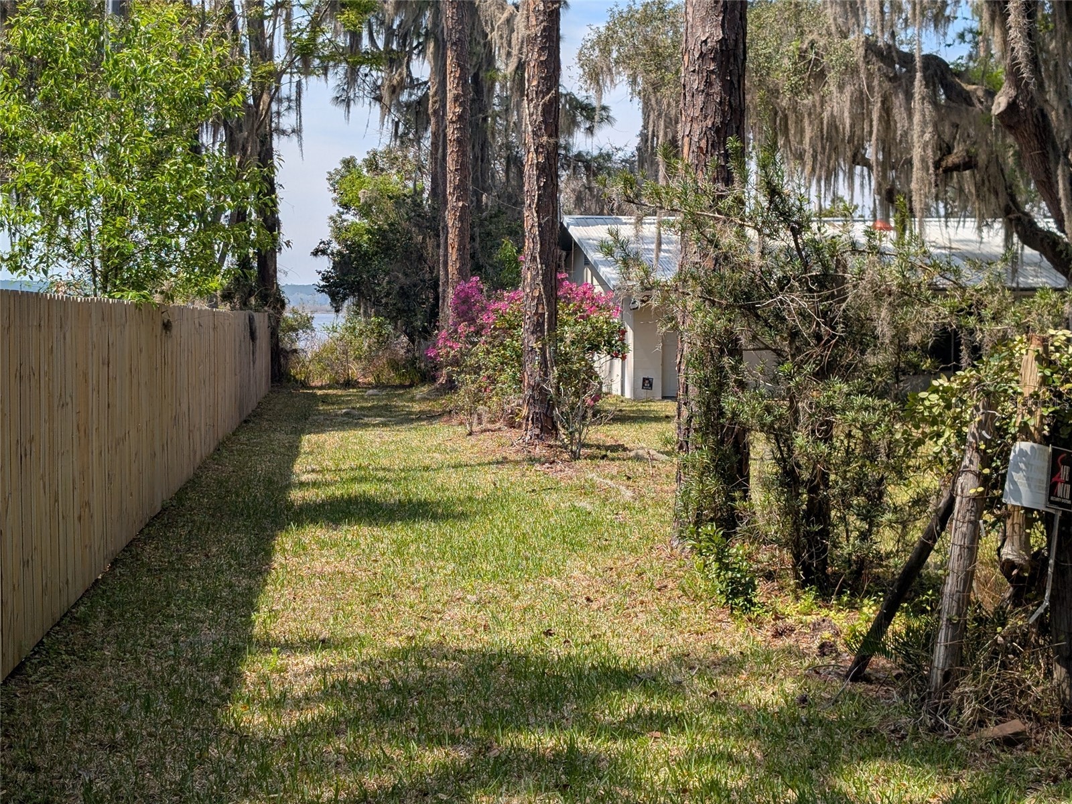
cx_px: 536
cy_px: 402
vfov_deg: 29.7
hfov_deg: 38.9
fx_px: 1517
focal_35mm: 49
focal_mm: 6.9
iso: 21
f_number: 1.68
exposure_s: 1/1027
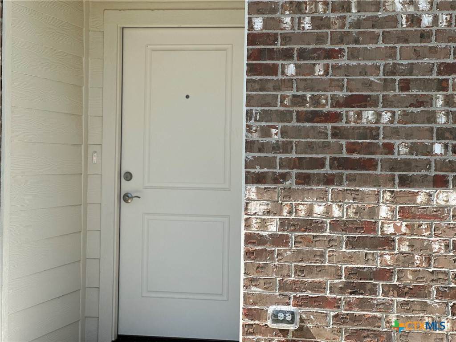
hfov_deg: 25.3
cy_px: 171
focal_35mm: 77
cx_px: 228
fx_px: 1014
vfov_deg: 19.1
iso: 32
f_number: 2.8
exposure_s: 1/481
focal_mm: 9
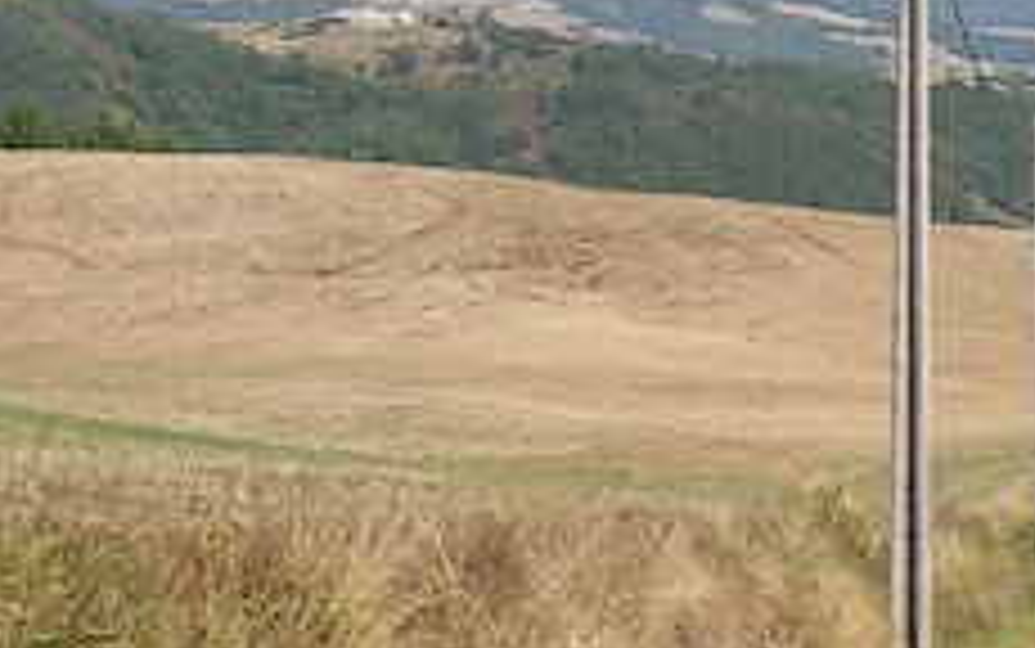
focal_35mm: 165
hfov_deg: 11.8
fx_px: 4656
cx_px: 1791
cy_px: 378
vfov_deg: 8.0
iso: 50
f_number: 4.8
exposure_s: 1/444
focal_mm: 5.4
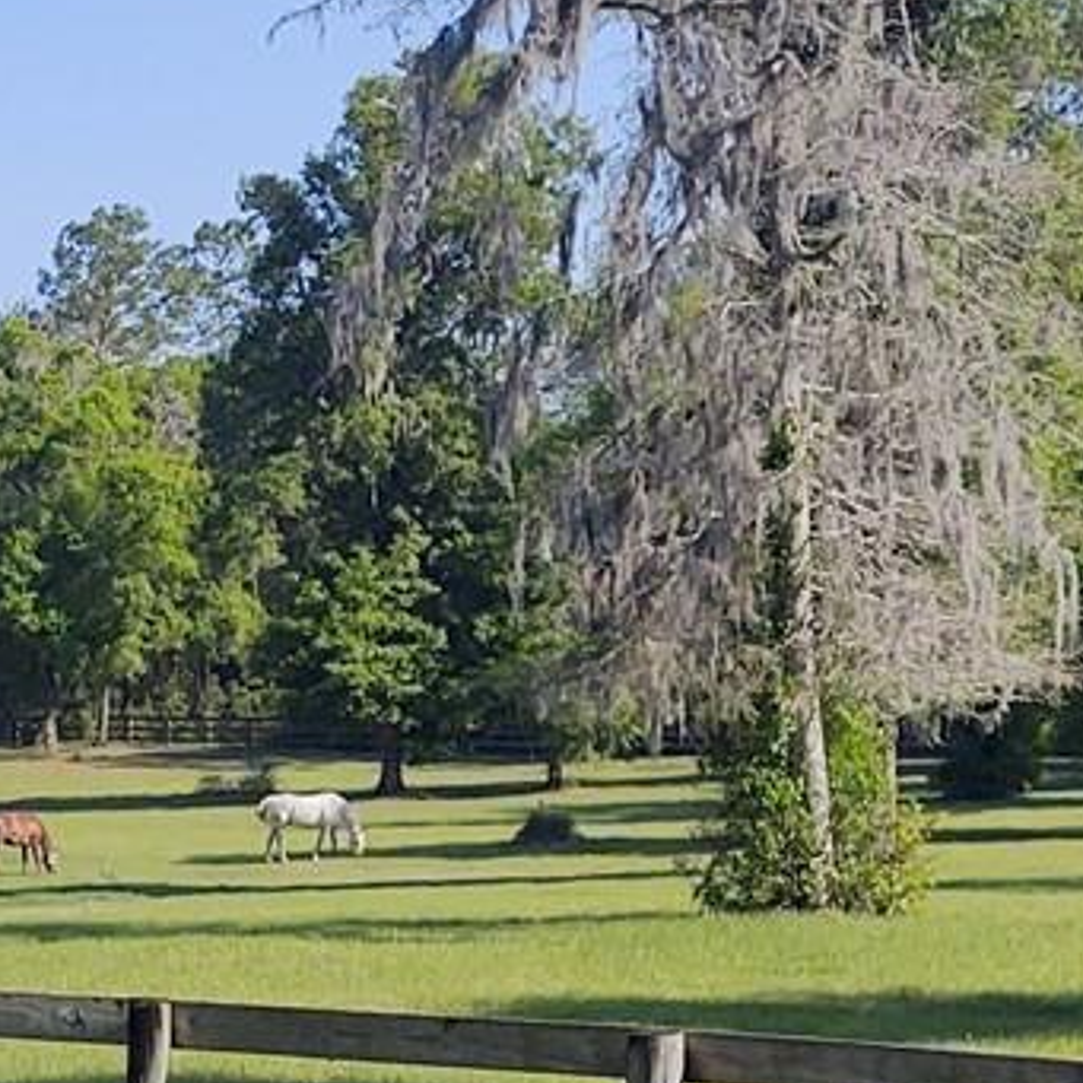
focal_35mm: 112
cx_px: -60
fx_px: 3964
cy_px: 1867
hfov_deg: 15.2
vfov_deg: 14.0
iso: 100
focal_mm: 4.75
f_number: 1.7
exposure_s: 1/4729
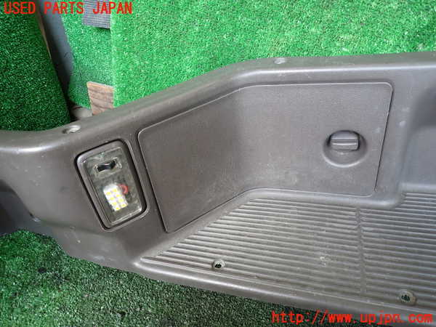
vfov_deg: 54.9
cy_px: 164
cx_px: 218
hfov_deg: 69.4
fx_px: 315
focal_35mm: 25
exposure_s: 1/60
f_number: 2
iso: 200
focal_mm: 4.5
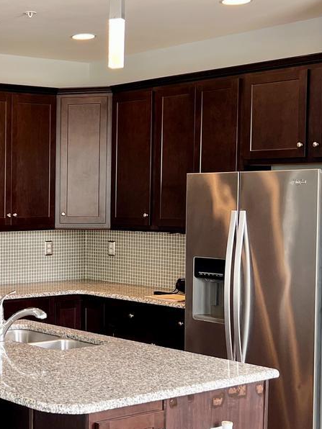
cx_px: -38
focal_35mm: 67
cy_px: 248
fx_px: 831
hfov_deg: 20.8
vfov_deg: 28.9
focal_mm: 5.7
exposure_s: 1/60
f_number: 1.5
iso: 64
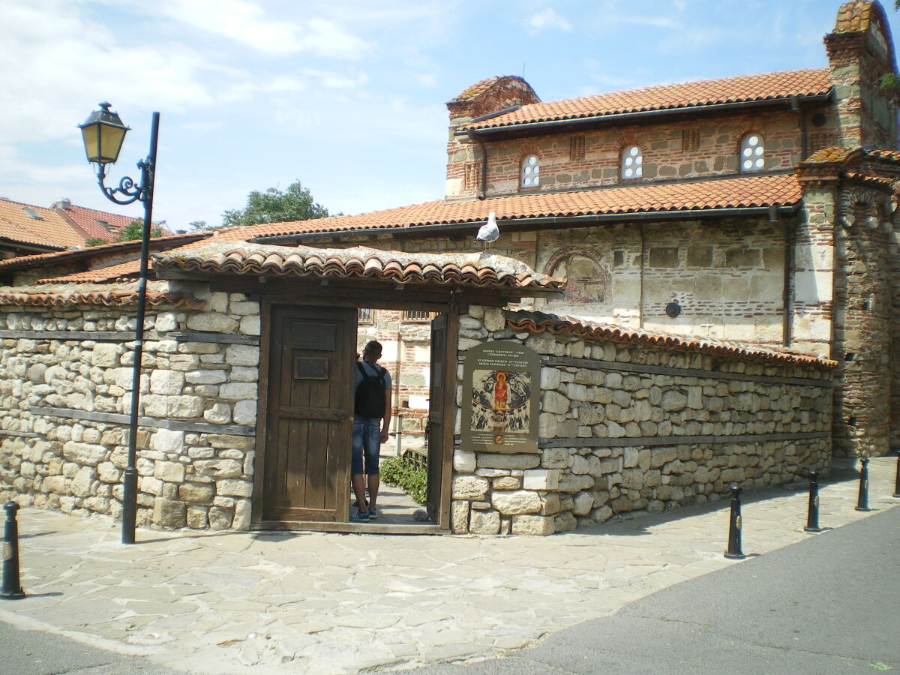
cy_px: 338
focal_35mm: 36
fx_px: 936
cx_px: 450
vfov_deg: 39.7
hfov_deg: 51.4
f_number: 4.6
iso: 50
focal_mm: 6.3
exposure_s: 1/250
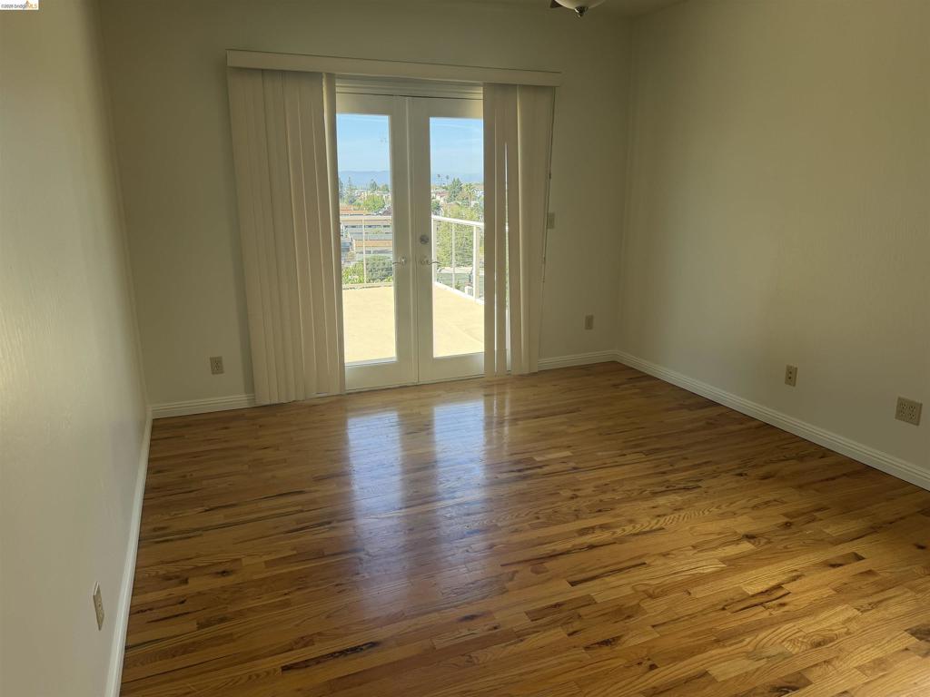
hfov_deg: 71.6
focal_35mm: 24
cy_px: 348
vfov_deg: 56.8
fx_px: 645
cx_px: 465
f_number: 1.78
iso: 100
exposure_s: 1/461
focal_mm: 6.76
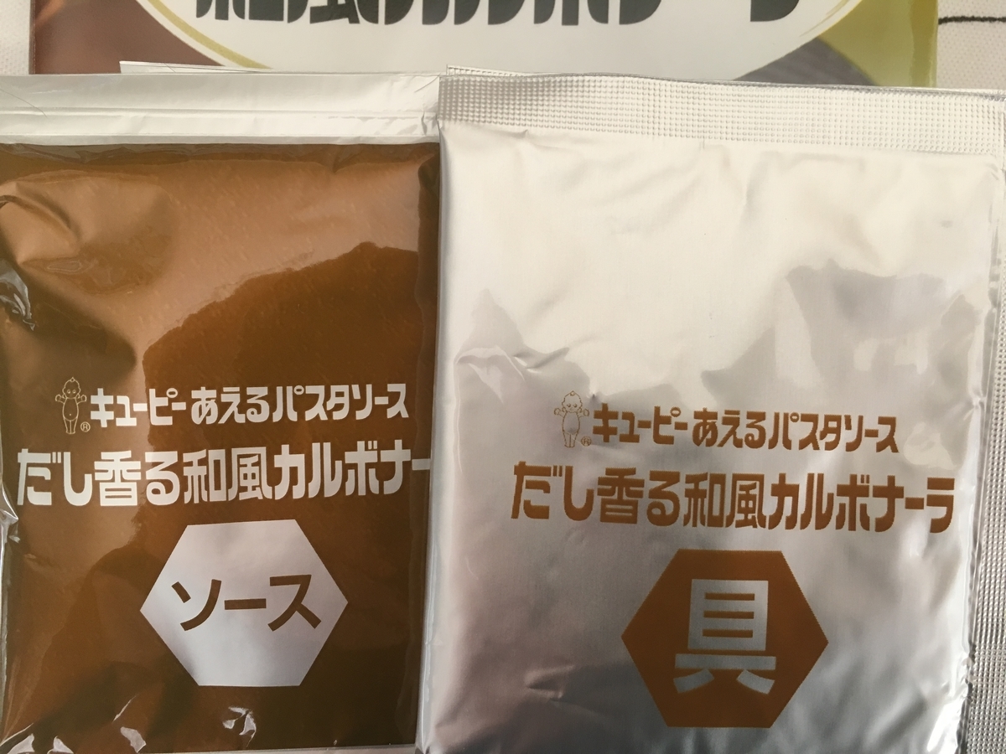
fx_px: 843
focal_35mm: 29
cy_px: 377
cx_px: 503
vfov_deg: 48.2
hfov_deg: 61.7
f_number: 2.2
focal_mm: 4.15
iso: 100
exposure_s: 1/30
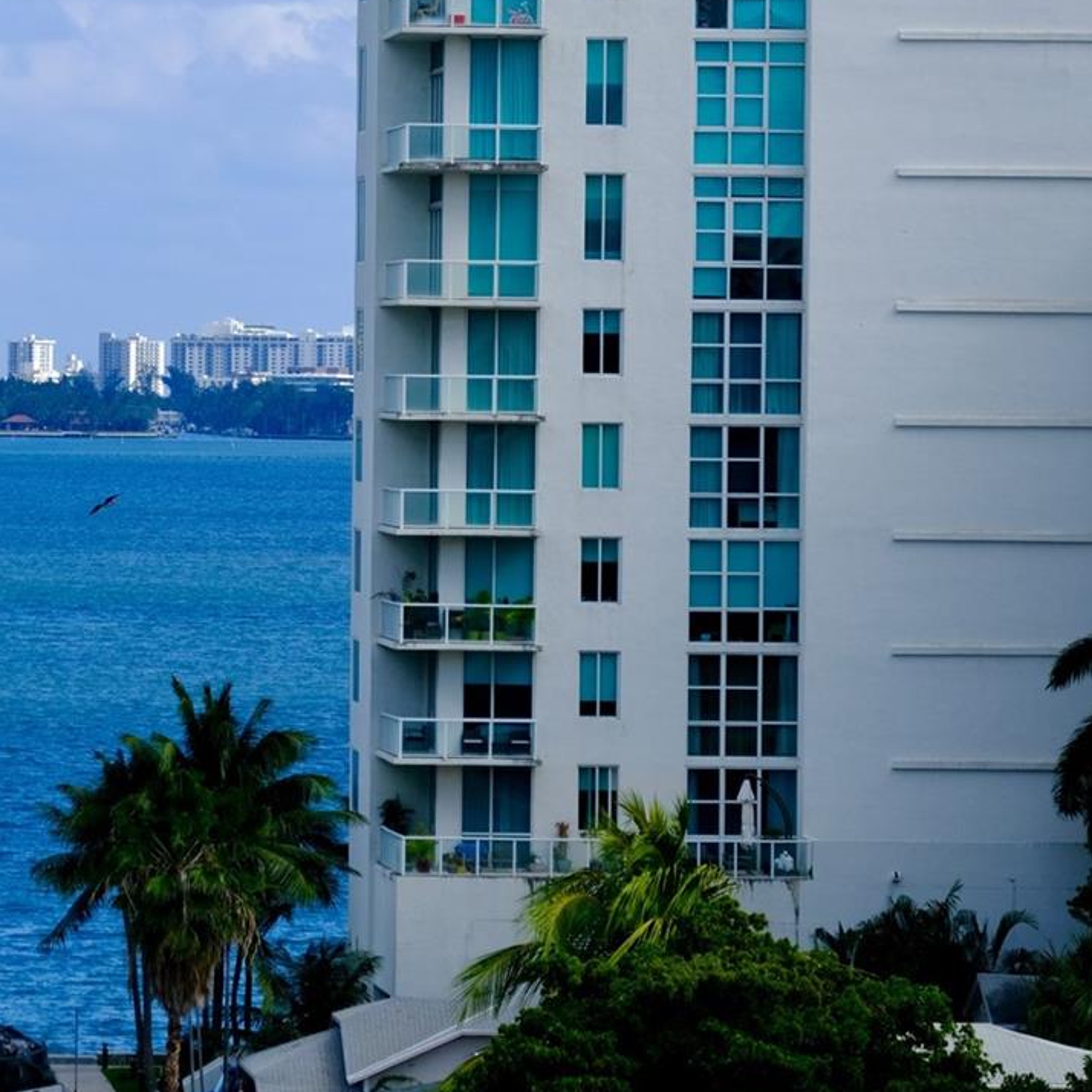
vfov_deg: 6.8
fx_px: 9244
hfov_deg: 6.7
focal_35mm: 259
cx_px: -50
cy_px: 402
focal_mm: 90.4
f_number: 3.9
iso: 200
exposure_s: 1/1800
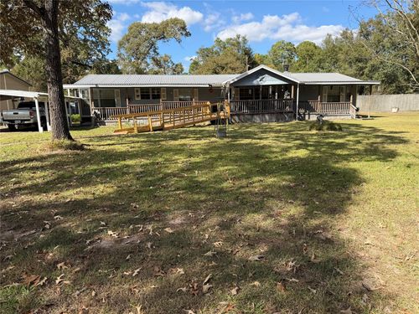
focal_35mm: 24
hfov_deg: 71.6
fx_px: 291
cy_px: 157
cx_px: 210
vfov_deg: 56.8
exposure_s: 1/2370
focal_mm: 6.76
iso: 80
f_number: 1.78
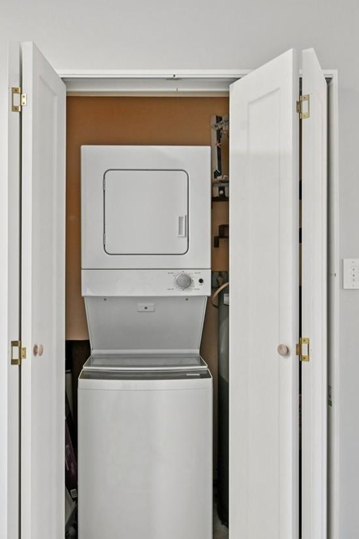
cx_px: 152
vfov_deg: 67.3
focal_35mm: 27
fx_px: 404
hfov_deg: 47.8
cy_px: 283
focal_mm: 14
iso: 400
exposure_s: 1/15
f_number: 8
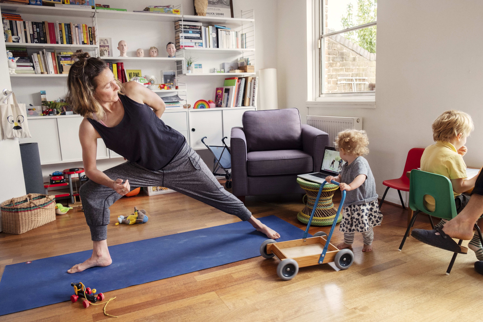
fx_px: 362
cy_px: 161
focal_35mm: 27
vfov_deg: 47.9
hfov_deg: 67.4
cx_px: 242
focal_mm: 18
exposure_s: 1/60
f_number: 4
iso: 400
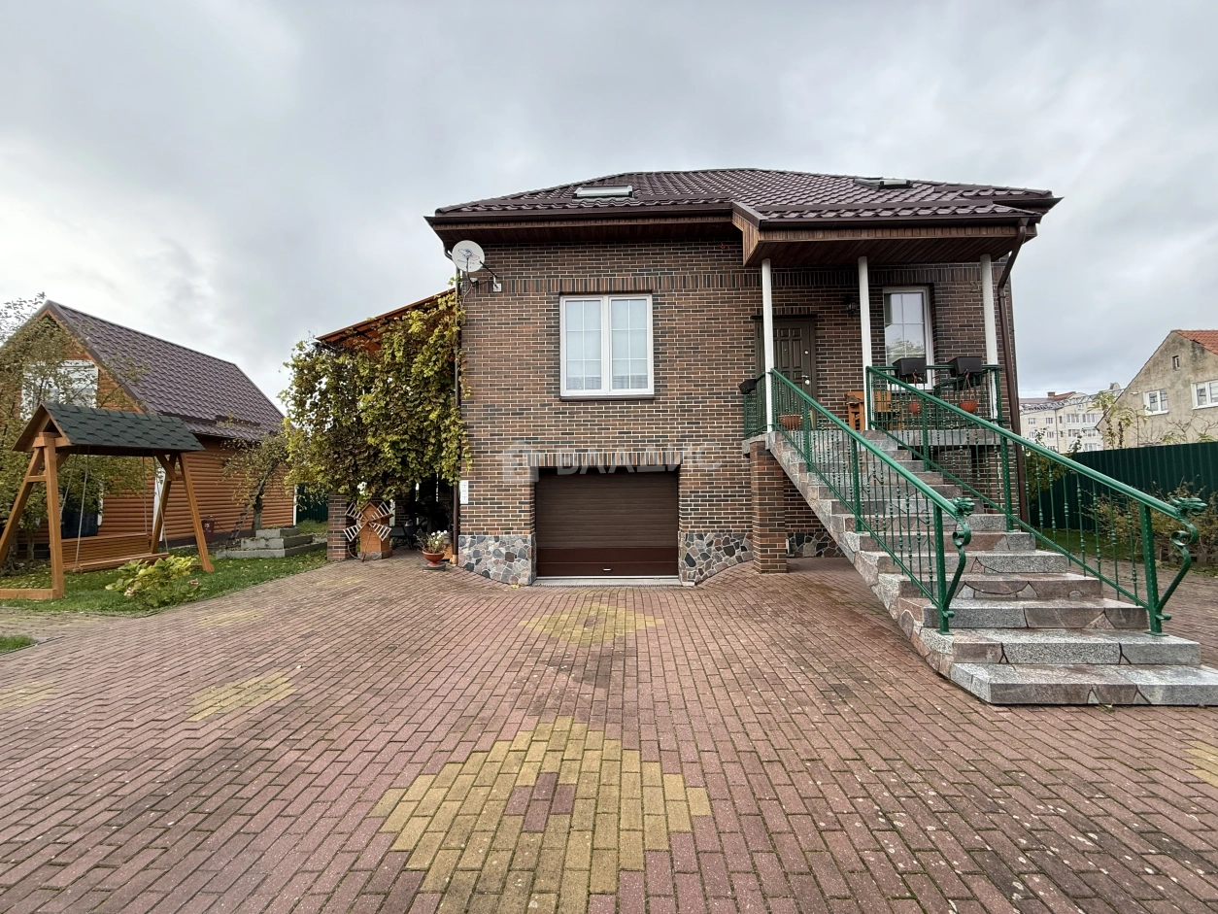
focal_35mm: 14
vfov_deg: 85.7
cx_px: 609
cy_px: 457
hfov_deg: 102.1
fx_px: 493
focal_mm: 2.22
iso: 64
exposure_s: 1/105
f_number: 2.2
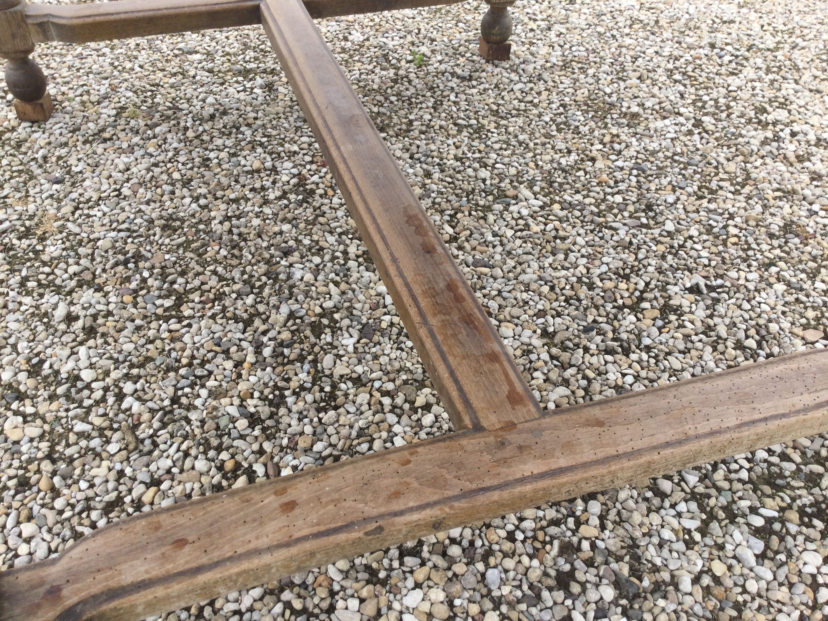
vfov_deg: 45.4
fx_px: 742
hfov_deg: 58.4
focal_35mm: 31
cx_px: 414
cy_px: 310
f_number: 2.4
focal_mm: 3.3
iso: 25
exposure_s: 1/350
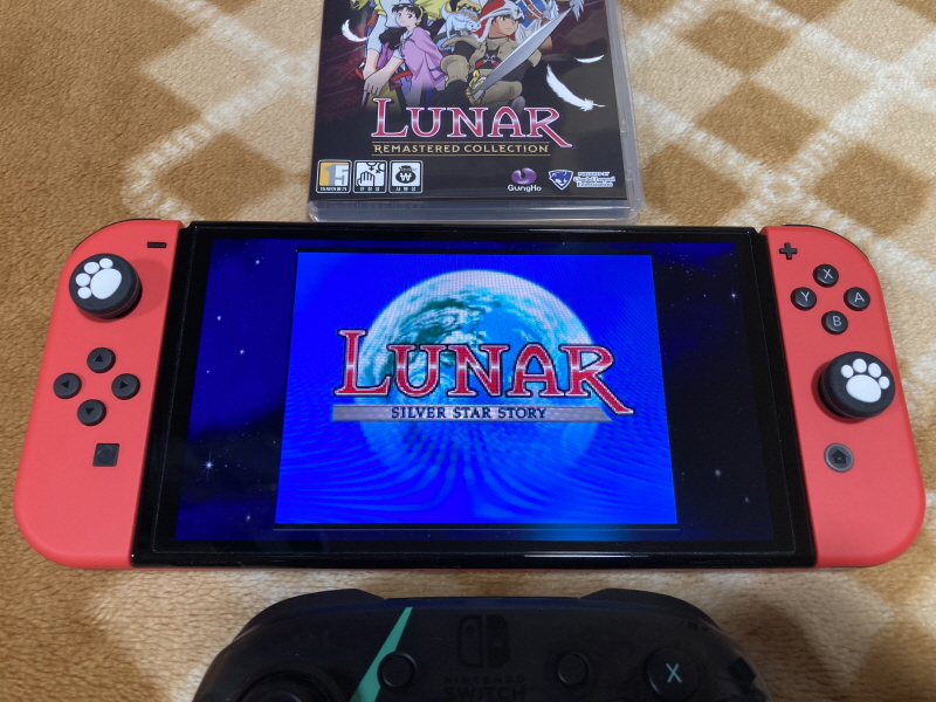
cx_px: 468
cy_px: 351
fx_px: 757
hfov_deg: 63.4
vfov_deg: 49.7
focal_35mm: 28
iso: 160
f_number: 1.8
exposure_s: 1/50
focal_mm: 3.99
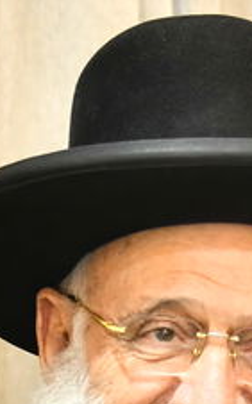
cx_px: 211
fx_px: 3884
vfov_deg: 5.9
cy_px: 532
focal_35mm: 353
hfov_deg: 3.7
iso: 800
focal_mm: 56
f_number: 5.6
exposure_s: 1/80
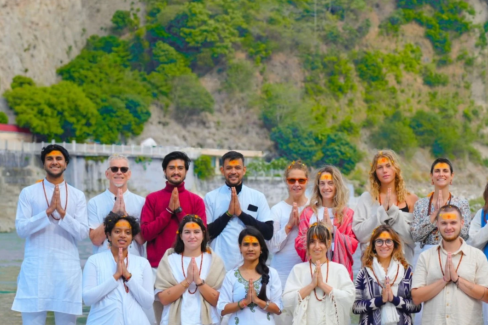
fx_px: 1451
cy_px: 238
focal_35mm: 107
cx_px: 349
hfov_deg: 19.0
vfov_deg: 12.8
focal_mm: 70
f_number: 4
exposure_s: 1/3200
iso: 800
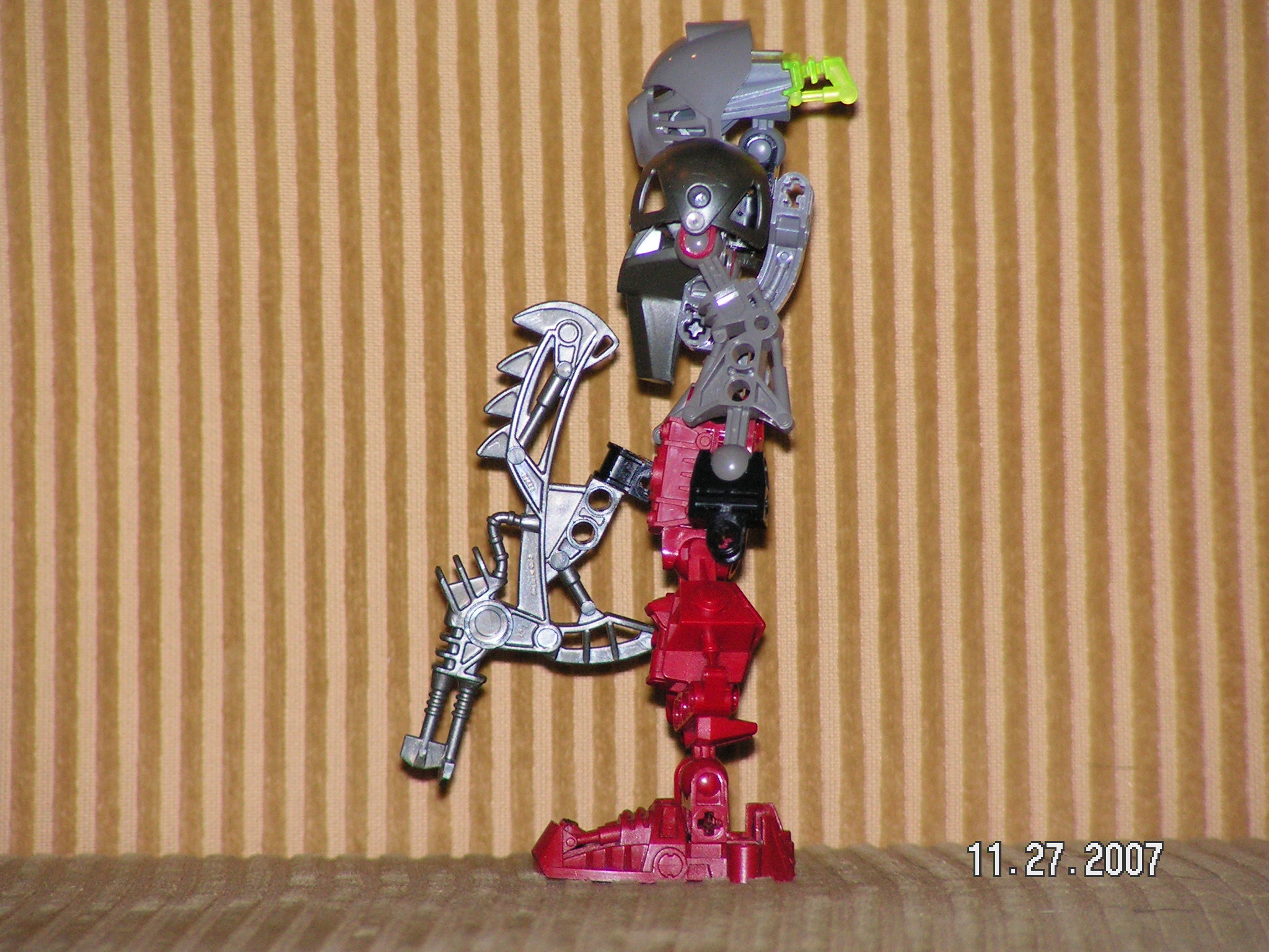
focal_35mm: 252
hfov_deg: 7.9
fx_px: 9238
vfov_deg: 5.9
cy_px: 476
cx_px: 634
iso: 200
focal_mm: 42.1
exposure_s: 1/250
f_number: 3.2
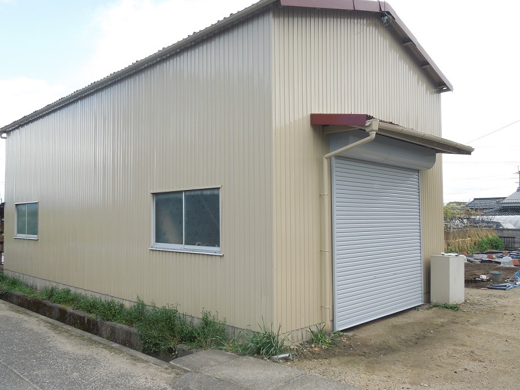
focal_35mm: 28
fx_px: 421
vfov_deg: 49.8
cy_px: 198
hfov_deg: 63.4
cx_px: 243
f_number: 3.3
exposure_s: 1/320
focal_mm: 4.5
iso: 100
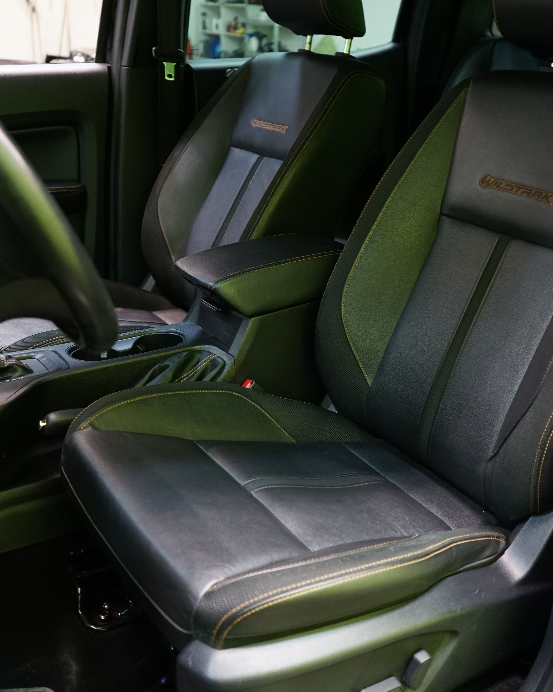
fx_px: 818
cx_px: 376
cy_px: 343
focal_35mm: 40
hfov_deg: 36.9
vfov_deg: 45.8
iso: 1250
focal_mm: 28
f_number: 3.5
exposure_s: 1/30
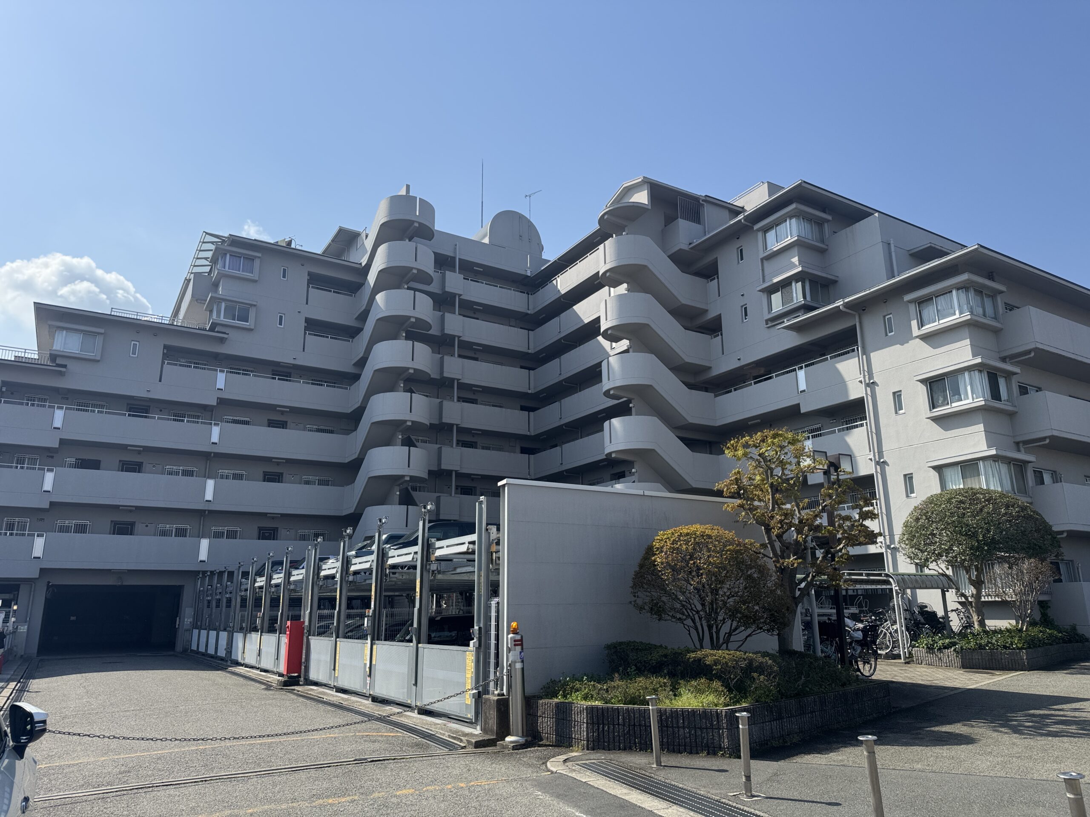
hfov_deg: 71.6
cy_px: 408
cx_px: 545
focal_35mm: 24
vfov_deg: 56.8
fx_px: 756
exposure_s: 1/4950
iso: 80
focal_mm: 6.76
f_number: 1.78
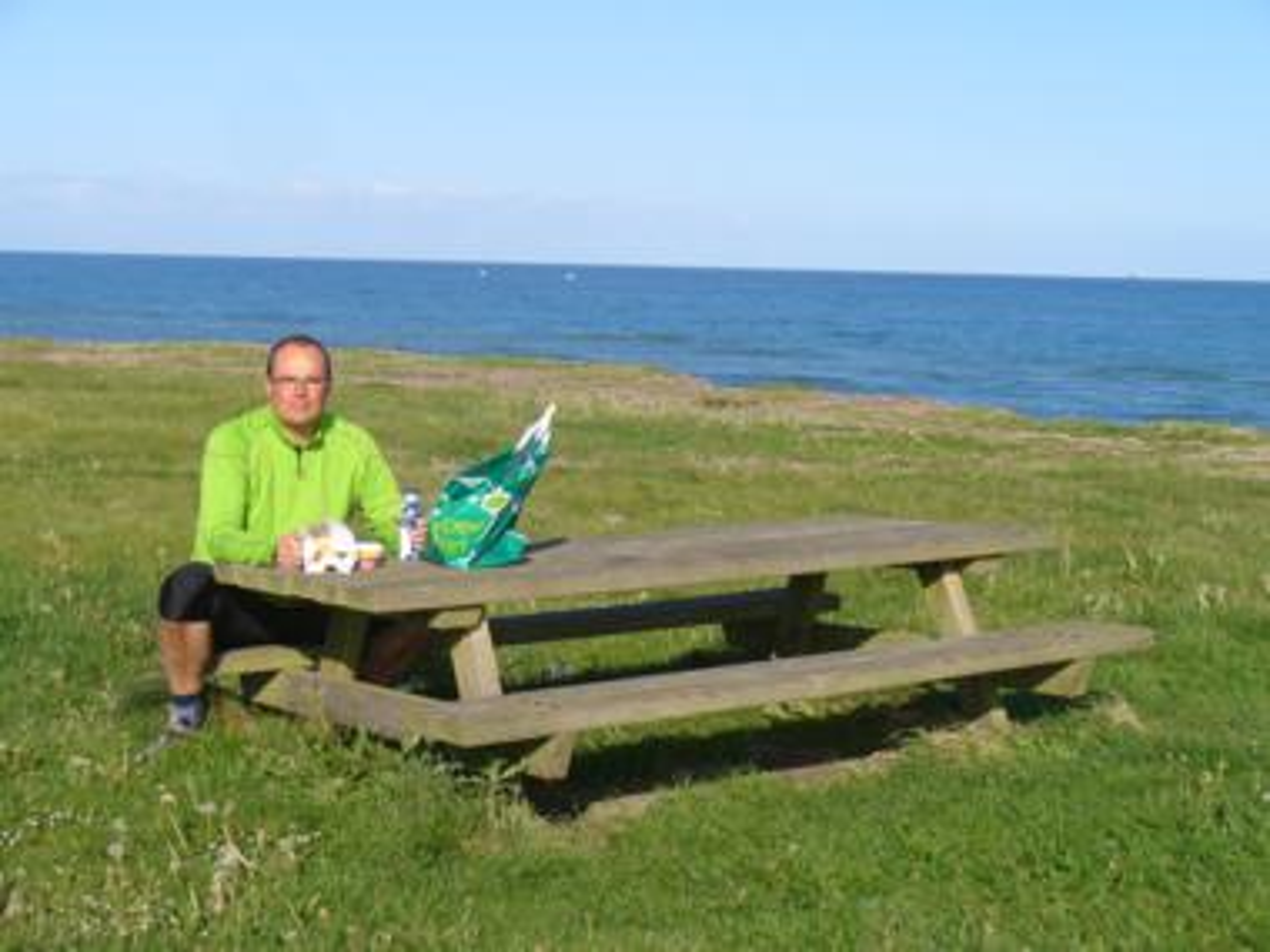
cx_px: 635
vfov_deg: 24.4
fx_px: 2201
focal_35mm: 60
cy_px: 476
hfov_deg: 32.2
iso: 64
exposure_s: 1/250
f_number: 6.2
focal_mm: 9.9
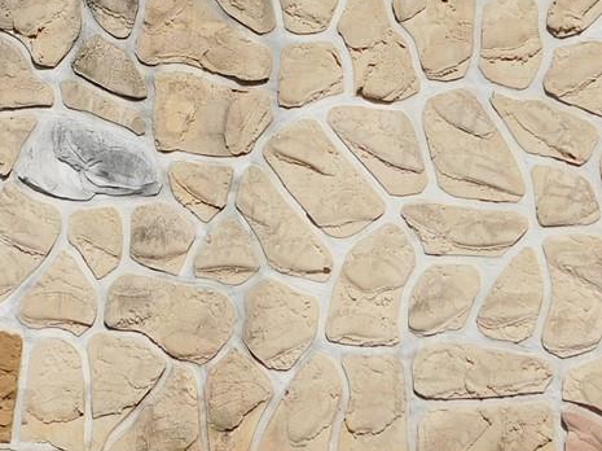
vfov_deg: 11.6
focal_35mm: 124
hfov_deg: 15.6
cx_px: 21
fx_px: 2155
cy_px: -128
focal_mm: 6.3
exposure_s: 1/800
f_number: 7
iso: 125
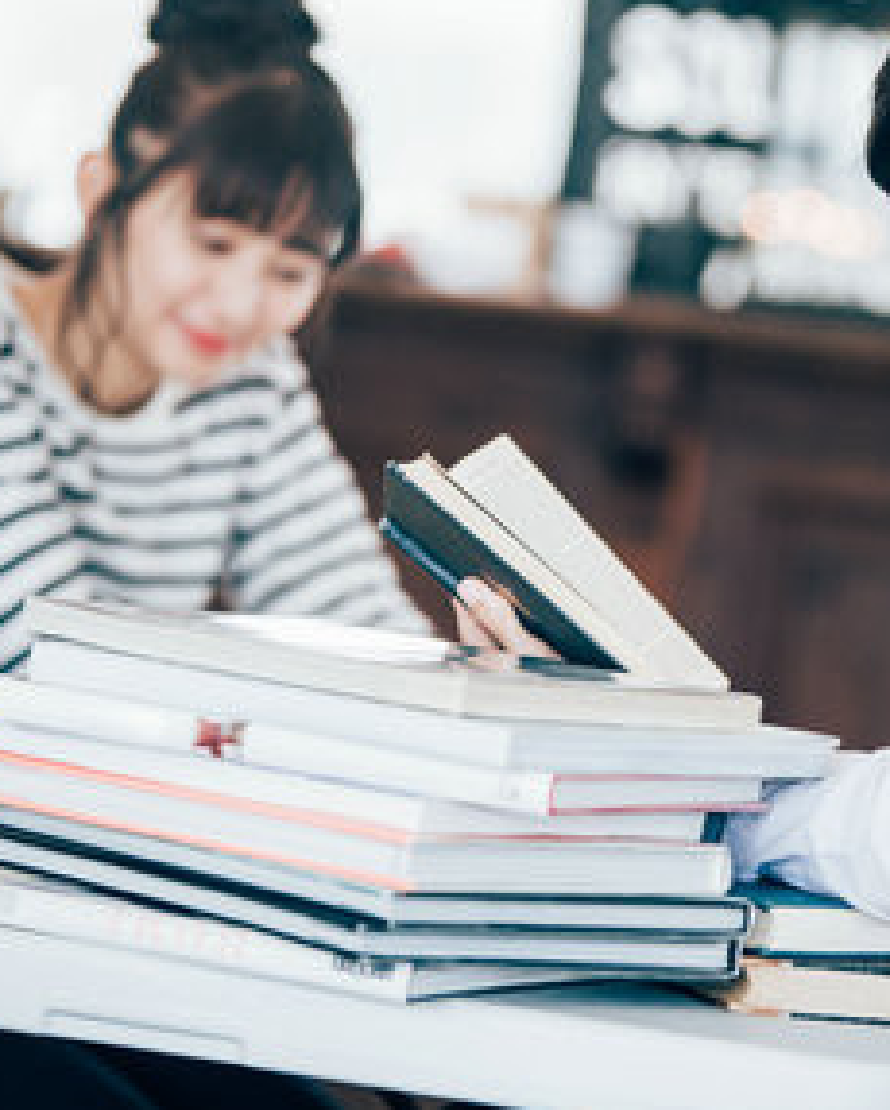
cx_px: 627
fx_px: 6776
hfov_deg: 7.5
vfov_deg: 9.4
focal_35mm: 206
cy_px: 541
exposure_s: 1/125
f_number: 2.8
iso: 500
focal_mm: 140
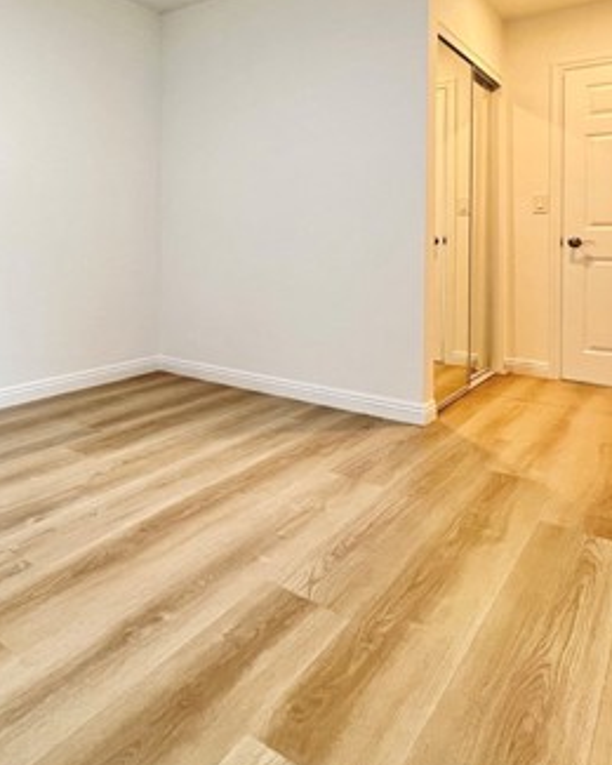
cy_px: 235
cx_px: 106
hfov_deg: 52.4
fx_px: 566
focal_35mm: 25
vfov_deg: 65.7
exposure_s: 1/60
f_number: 1.8
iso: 250
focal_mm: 1.57
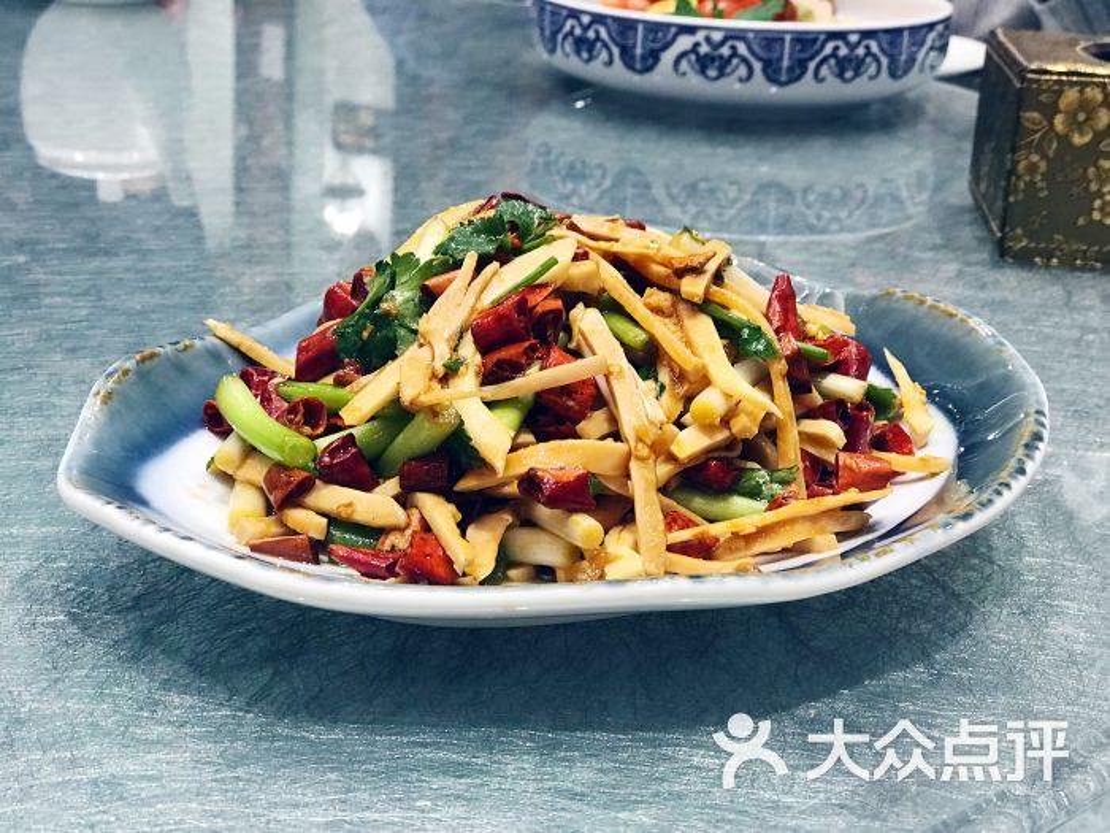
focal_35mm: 57
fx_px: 1828
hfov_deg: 33.8
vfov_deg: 25.7
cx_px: 555
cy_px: 416
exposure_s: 1/50
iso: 64
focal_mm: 6.6
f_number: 2.8
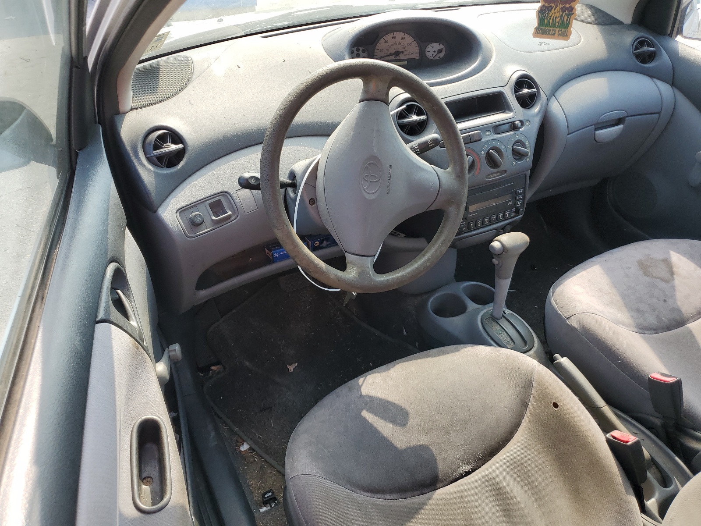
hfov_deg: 67.3
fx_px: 527
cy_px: 263
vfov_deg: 53.1
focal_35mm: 26
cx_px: 350
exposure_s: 1/476
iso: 50
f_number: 1.5
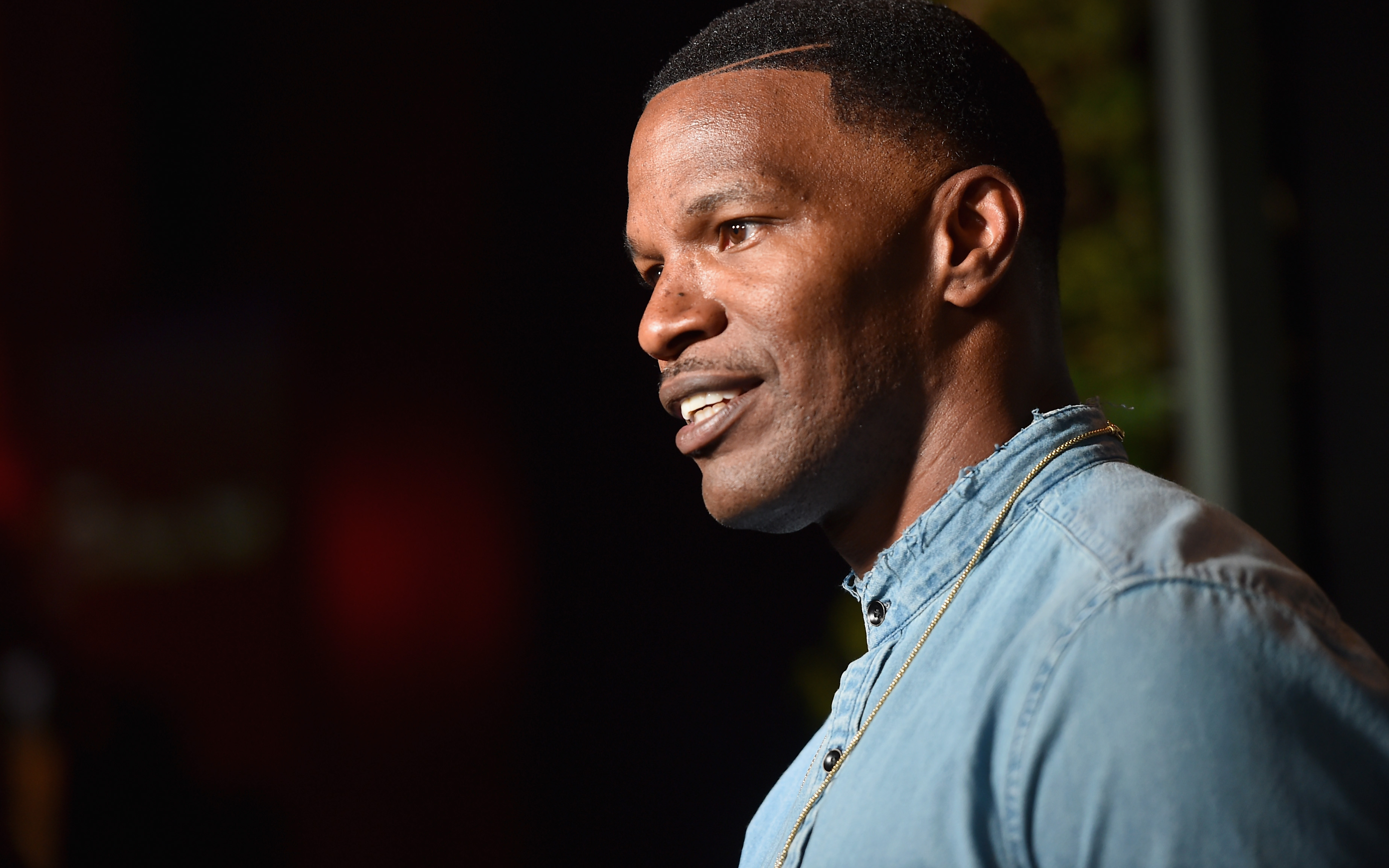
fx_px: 6966
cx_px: 694
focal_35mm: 184
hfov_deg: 11.4
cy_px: 411
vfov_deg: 7.1
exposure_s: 1/320
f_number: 4
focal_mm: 180
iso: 1600
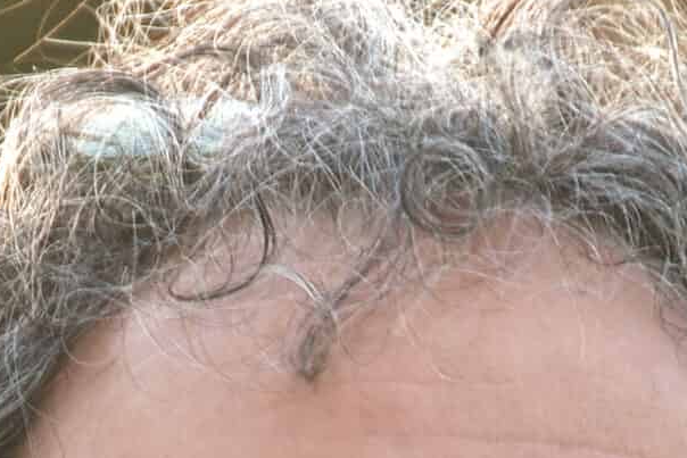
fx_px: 20595
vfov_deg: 1.3
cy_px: 918
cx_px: 187
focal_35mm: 1079
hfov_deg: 1.9
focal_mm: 170
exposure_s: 1/15
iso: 100
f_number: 5.6
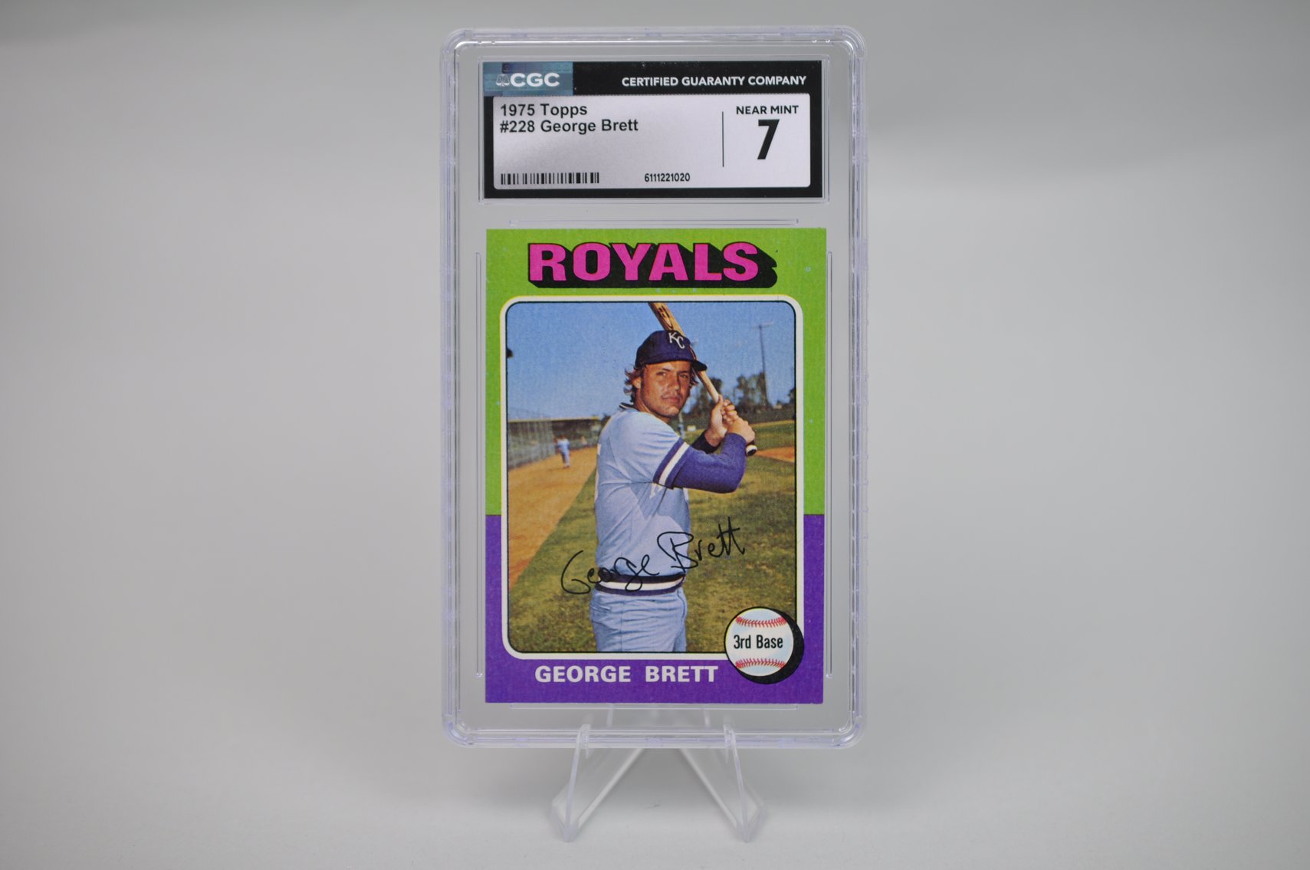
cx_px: 655
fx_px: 2181
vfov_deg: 22.6
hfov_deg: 33.4
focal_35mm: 60
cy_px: 435
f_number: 4
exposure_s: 1/60
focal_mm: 40
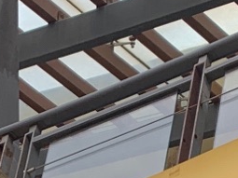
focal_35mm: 204
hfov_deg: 9.6
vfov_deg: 6.8
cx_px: -35
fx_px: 1402
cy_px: 465
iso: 25
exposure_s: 1/376
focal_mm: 4.25
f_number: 1.8
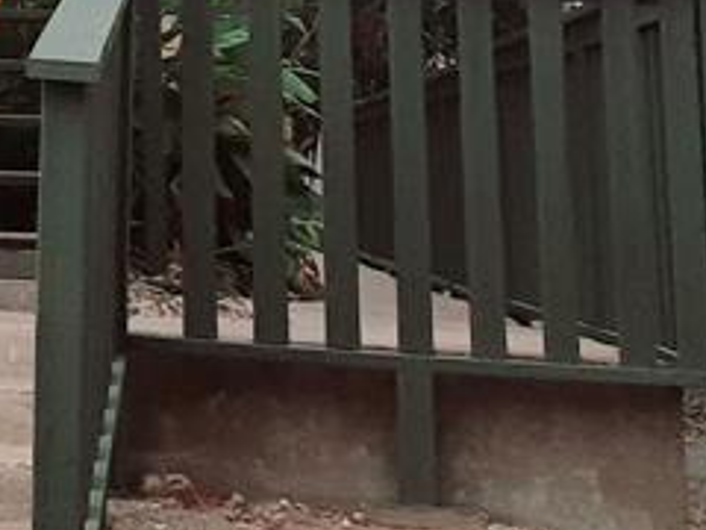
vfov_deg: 11.9
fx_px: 2345
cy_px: -415
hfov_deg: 16.5
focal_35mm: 115
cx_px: -124
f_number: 1.9
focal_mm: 2.91
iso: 40
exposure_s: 1/2304
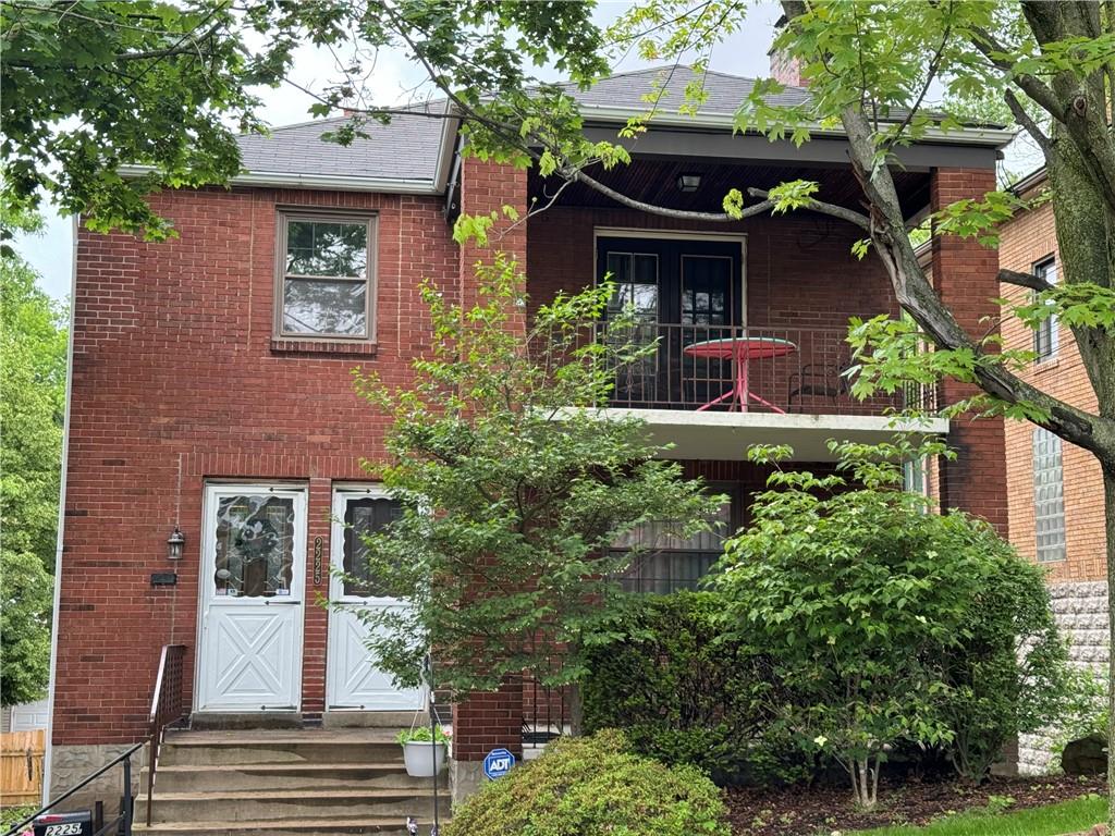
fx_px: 1546
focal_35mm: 48
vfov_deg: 30.3
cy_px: 418
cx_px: 558
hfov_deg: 39.7
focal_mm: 6.76
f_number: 1.78
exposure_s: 1/172
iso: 64
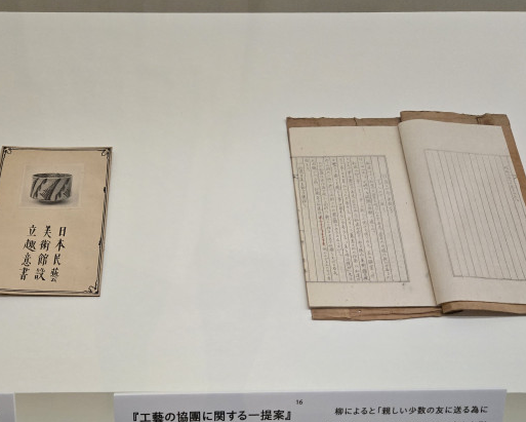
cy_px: 280
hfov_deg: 51.0
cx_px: 199
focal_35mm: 35
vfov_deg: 41.7
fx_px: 545
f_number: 1.8
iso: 640
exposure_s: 1/120
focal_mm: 5.4
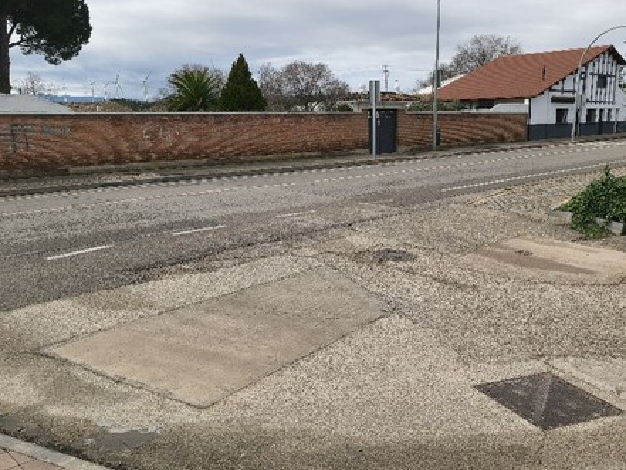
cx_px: 339
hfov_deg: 55.3
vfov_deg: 42.7
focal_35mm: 33
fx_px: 597
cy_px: 290
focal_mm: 6.57
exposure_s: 1/1567
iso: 50
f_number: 1.6
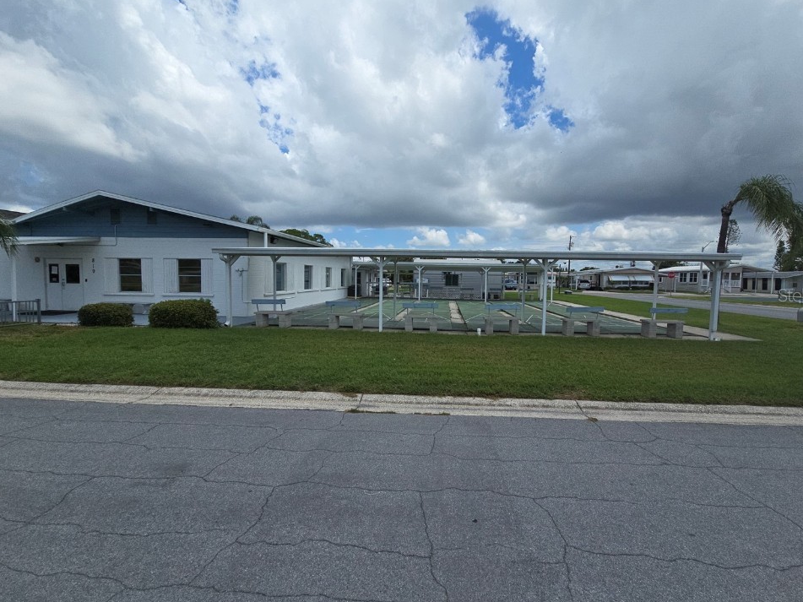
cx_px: 426
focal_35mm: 14
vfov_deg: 85.6
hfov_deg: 101.9
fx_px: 325
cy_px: 295
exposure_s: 1/3882
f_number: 2.2
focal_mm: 2.2
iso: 50
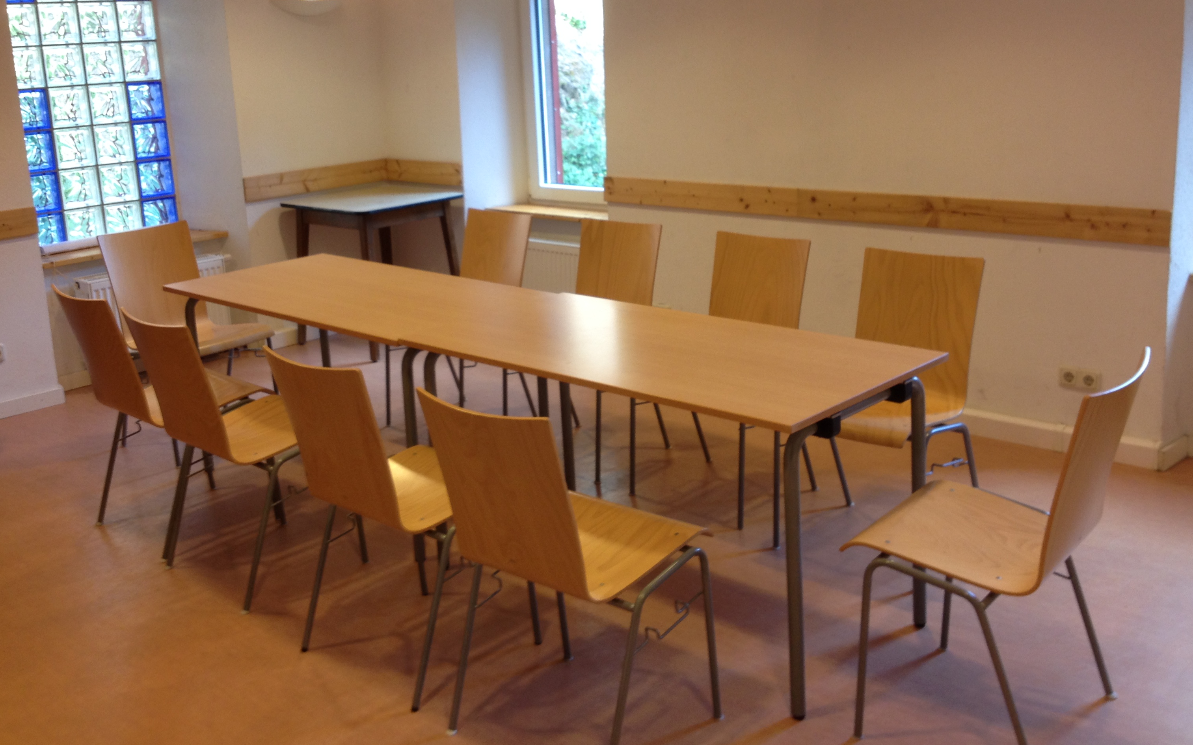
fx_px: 1301
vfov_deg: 31.9
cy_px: 291
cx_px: 596
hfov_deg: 49.3
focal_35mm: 40
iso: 50
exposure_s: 1/24
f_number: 2.4
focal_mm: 4.28
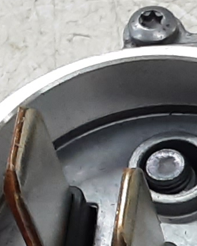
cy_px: 364
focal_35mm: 201
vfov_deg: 9.4
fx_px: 1466
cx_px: 494
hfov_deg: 7.2
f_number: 1.9
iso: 100
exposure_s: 1/50
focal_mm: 2.91
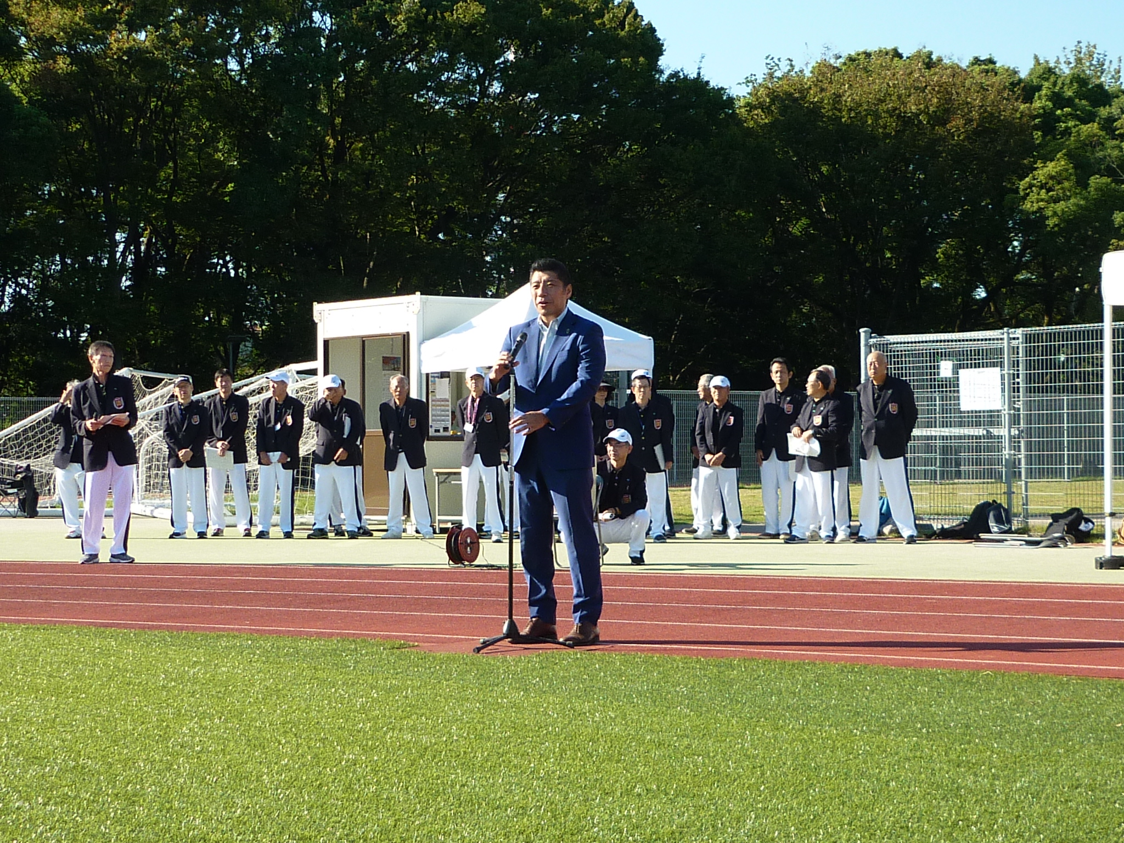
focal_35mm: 74
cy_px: 422
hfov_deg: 26.3
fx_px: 2403
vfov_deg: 19.9
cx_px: 562
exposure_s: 1/500
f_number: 3
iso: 80
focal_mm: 6.9
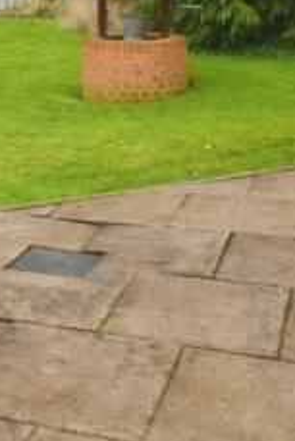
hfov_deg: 20.0
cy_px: -41
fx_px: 822
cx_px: 31
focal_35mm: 67
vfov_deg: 27.5
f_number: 13
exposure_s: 1/160
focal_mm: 10
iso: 1000
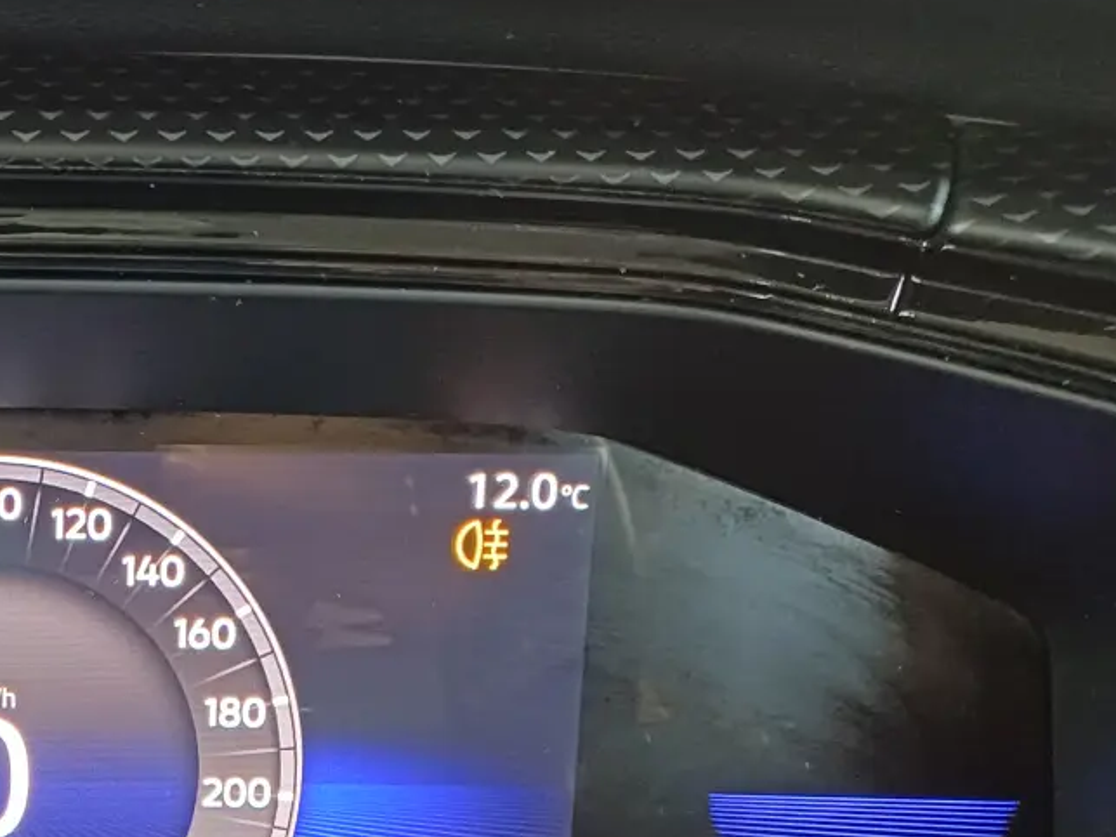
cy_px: 662
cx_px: -14
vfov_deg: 25.7
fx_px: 1805
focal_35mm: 56
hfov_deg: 31.6
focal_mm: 4.65
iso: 1000
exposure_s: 1/20
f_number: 1.8
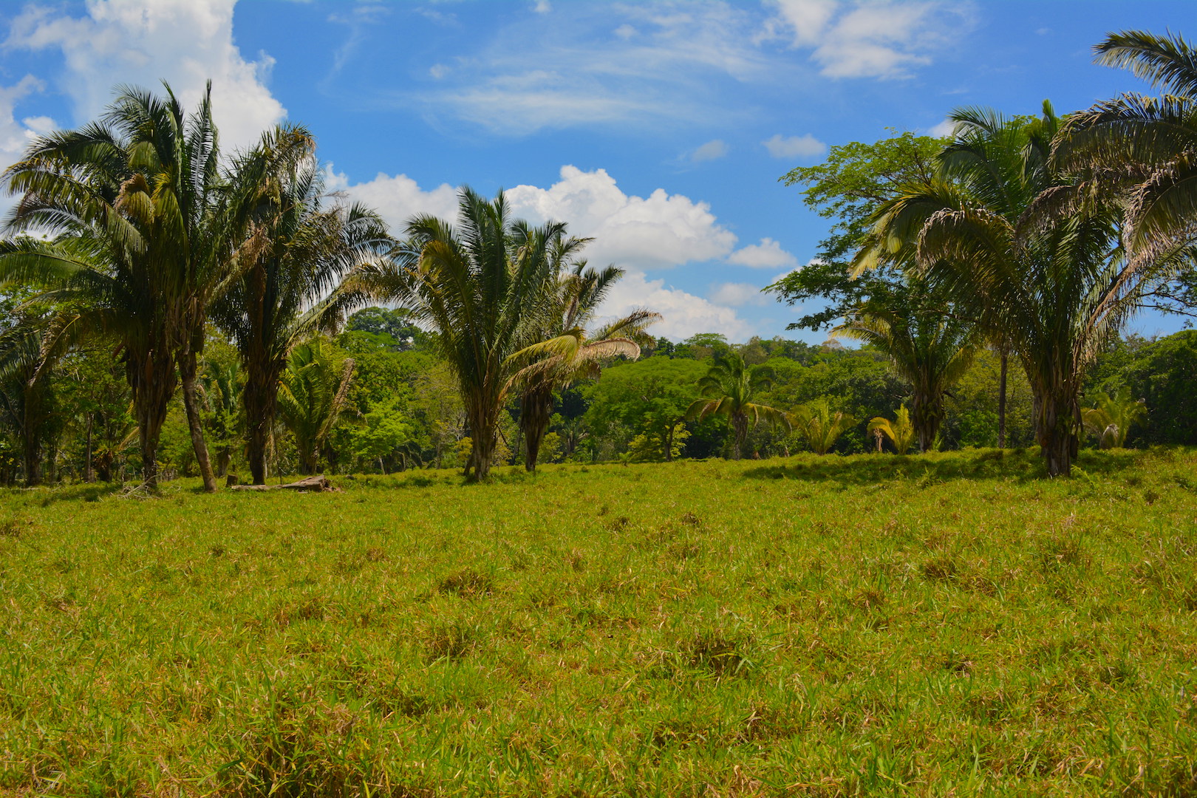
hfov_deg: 53.1
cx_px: 598
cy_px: 399
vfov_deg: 36.9
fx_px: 1197
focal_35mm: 36
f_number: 10
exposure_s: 1/200
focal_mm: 24
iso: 100
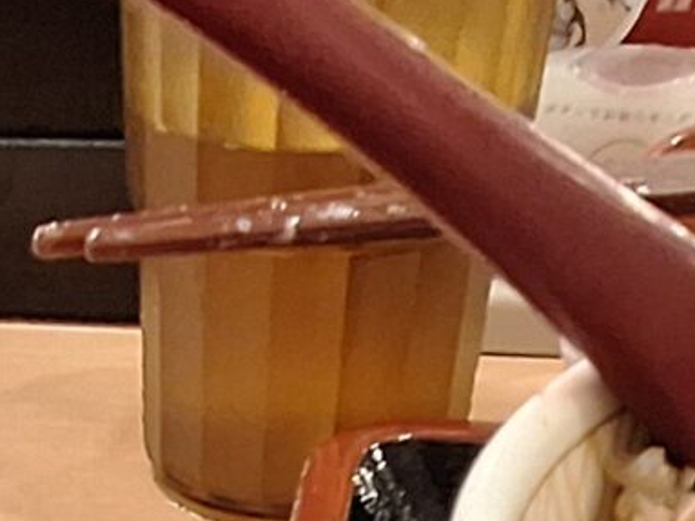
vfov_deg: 11.6
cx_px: -5
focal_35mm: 87
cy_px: 1458
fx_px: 1746
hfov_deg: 21.7
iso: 250
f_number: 2.2
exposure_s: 1/24
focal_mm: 1.74
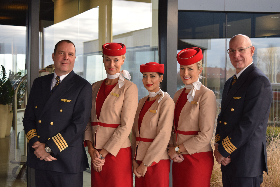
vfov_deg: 23.8
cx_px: 140
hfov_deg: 35.1
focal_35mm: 57
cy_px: 94
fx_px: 443
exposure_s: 1/125
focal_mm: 38
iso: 400
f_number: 5.6
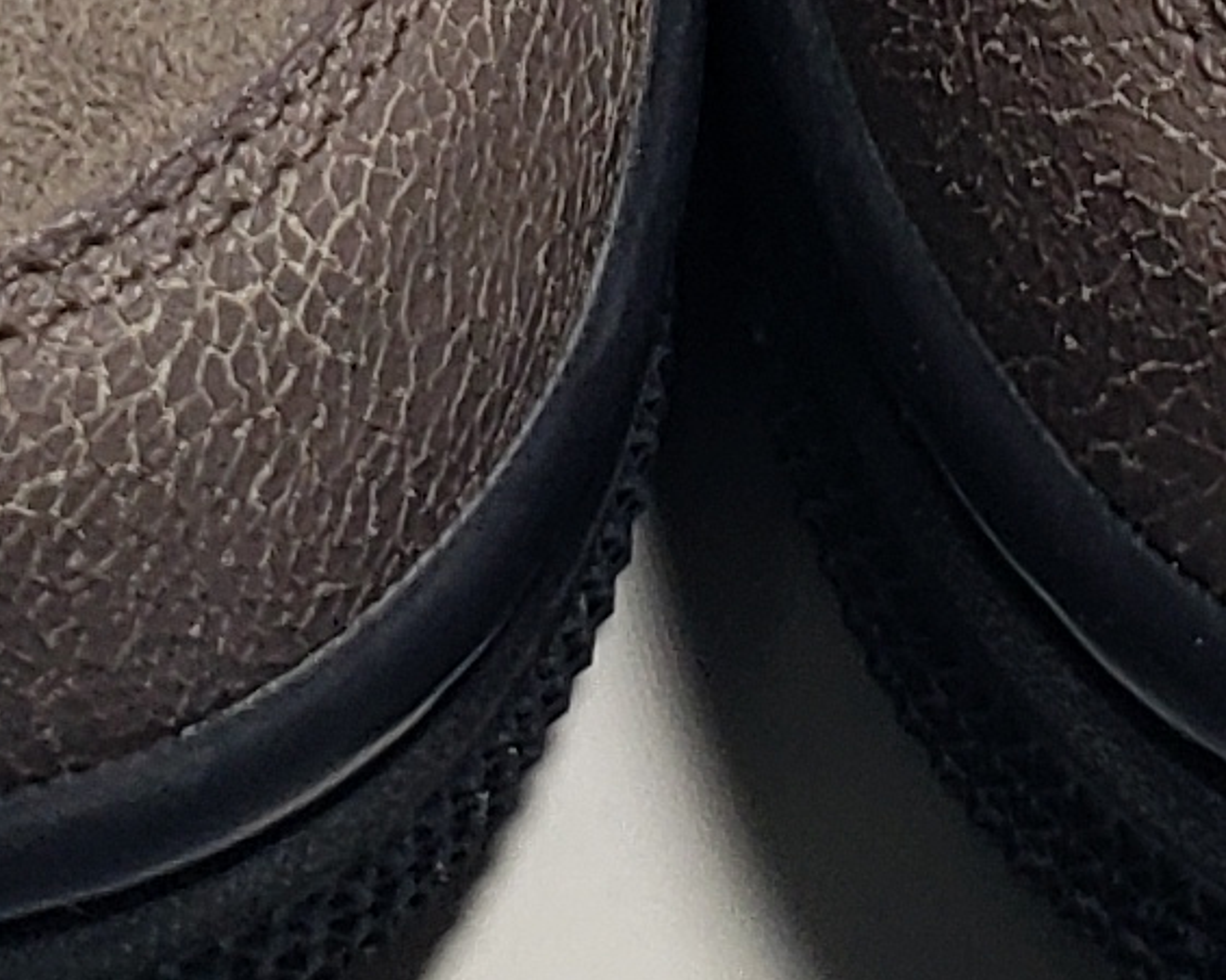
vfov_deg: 7.9
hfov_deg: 10.7
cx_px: 809
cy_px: -1418
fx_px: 6568
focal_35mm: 181
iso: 50
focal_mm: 4.3
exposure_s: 1/405
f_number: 1.5
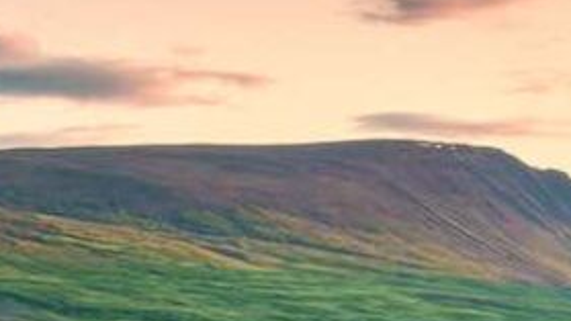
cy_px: 785
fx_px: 2392
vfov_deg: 7.2
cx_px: -97
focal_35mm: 158
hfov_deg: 13.3
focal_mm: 26
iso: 100
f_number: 16
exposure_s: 1.6
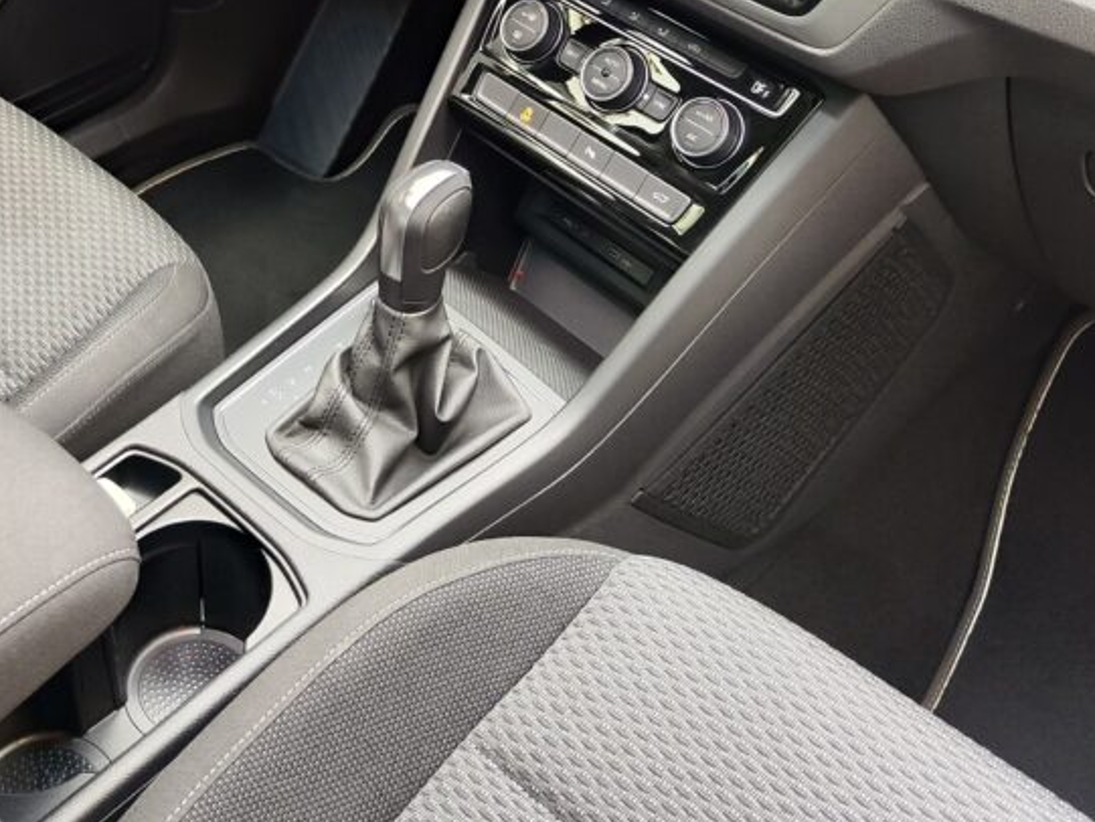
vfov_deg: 27.1
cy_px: 16
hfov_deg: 36.9
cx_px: 324
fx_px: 1614
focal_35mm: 51
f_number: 1.69
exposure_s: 1/91.6
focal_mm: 7.01
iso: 334
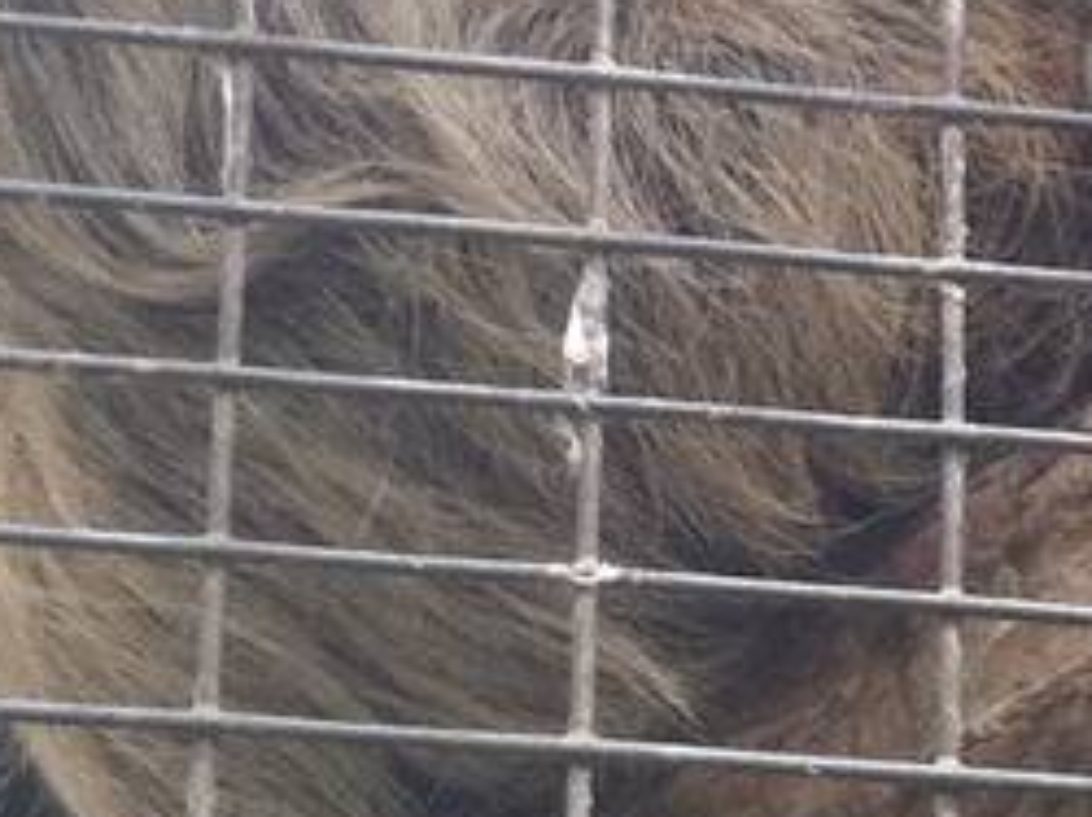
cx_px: 952
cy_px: 347
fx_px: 7060
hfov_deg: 8.8
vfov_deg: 6.6
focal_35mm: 224
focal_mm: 3.85
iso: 80
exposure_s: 1/30
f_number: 2.8
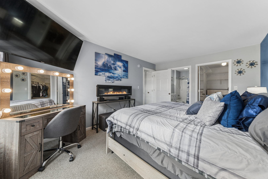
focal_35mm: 12
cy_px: 90
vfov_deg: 90.0
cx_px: 134
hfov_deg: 112.6
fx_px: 89
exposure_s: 1/10
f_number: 10
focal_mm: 12
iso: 160
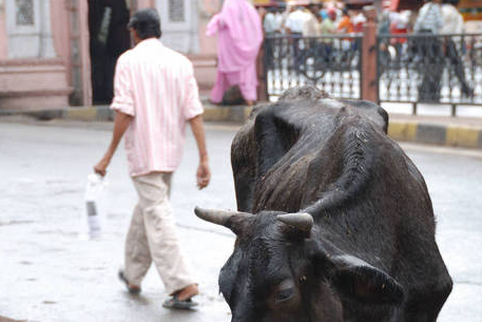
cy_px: 159
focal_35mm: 138
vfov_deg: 9.9
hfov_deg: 14.9
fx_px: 1848
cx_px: 237
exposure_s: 1/50
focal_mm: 60
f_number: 5
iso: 100
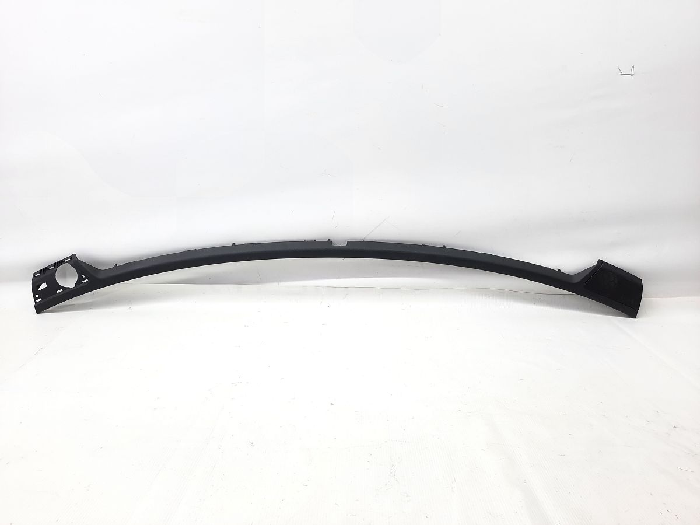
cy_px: 262
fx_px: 506
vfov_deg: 54.9
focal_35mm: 25
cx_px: 350
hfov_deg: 69.4
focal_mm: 4.6
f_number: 2
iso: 80
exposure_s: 1/50
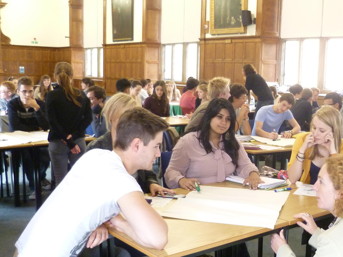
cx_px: 242
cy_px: 155
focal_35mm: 47
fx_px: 466
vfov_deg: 30.8
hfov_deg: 39.7
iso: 400
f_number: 3
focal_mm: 5.7
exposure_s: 1/30
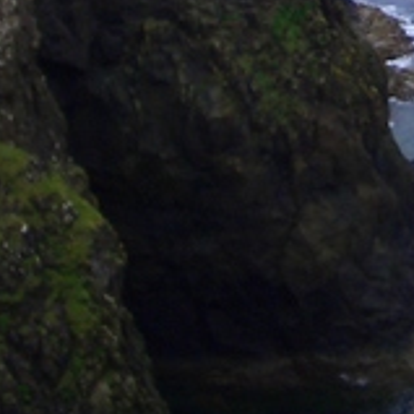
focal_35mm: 117
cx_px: 482
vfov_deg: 14.4
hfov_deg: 14.5
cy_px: -107
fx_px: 1583
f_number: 4.3
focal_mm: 5.8
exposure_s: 1/200
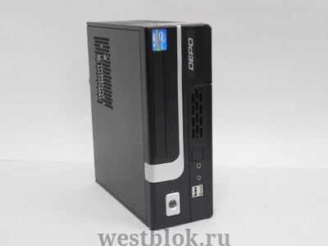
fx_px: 531
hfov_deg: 34.3
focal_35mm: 56
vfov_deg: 26.1
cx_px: 164
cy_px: 123
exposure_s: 1/40
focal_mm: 10
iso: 800
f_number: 5.2
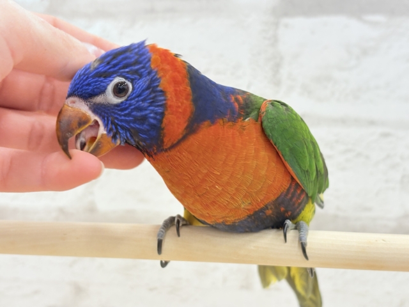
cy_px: 154
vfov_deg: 28.0
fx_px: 614
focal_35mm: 52
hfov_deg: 36.8
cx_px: 204
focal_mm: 5.96
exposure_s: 1/50
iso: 80
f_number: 1.6
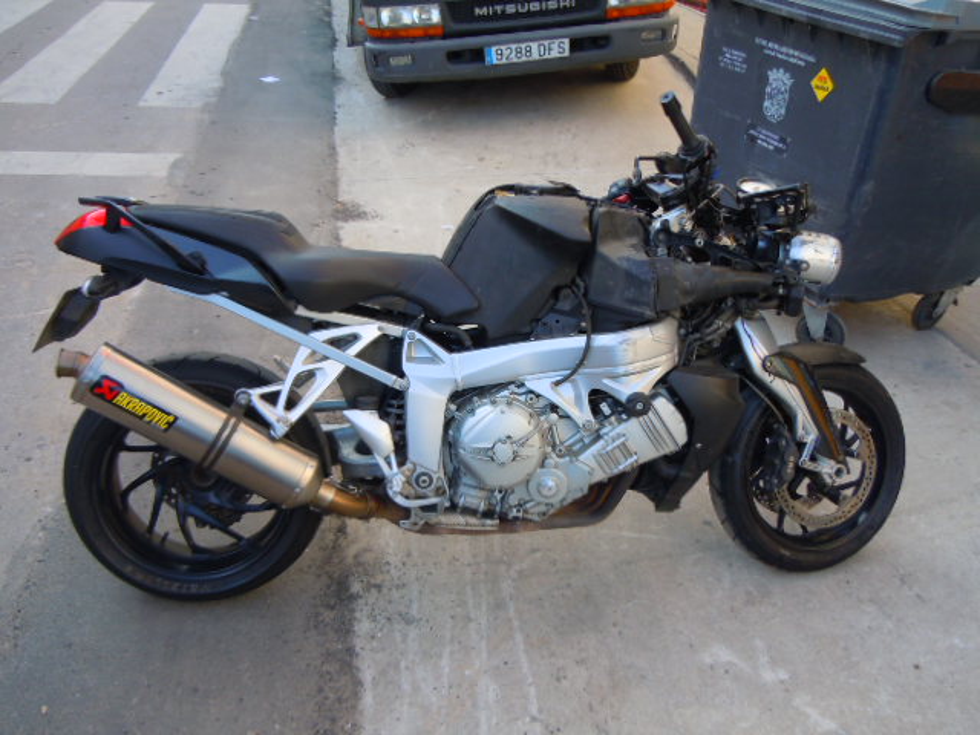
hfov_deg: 60.0
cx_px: 490
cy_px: 368
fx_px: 849
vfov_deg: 46.8
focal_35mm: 30
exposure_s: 1/200
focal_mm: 5.4
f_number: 3.5
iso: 100
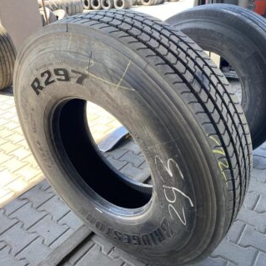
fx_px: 270
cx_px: 128
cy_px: 133
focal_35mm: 31
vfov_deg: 52.5
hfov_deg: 52.5
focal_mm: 4.25
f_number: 1.8
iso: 40
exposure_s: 1/122
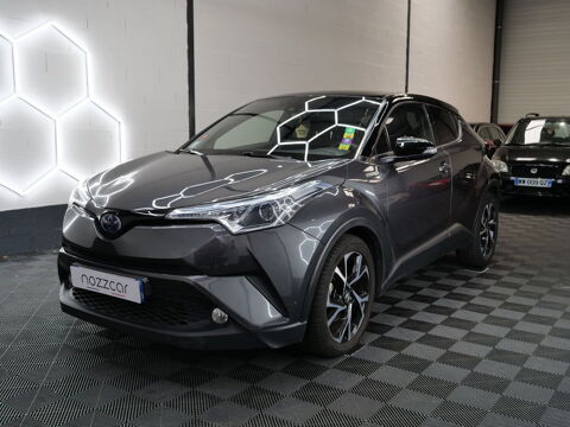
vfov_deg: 39.7
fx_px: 593
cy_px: 214
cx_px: 285
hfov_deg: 51.4
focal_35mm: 36
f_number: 3.5
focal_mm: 18
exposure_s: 1/60
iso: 200
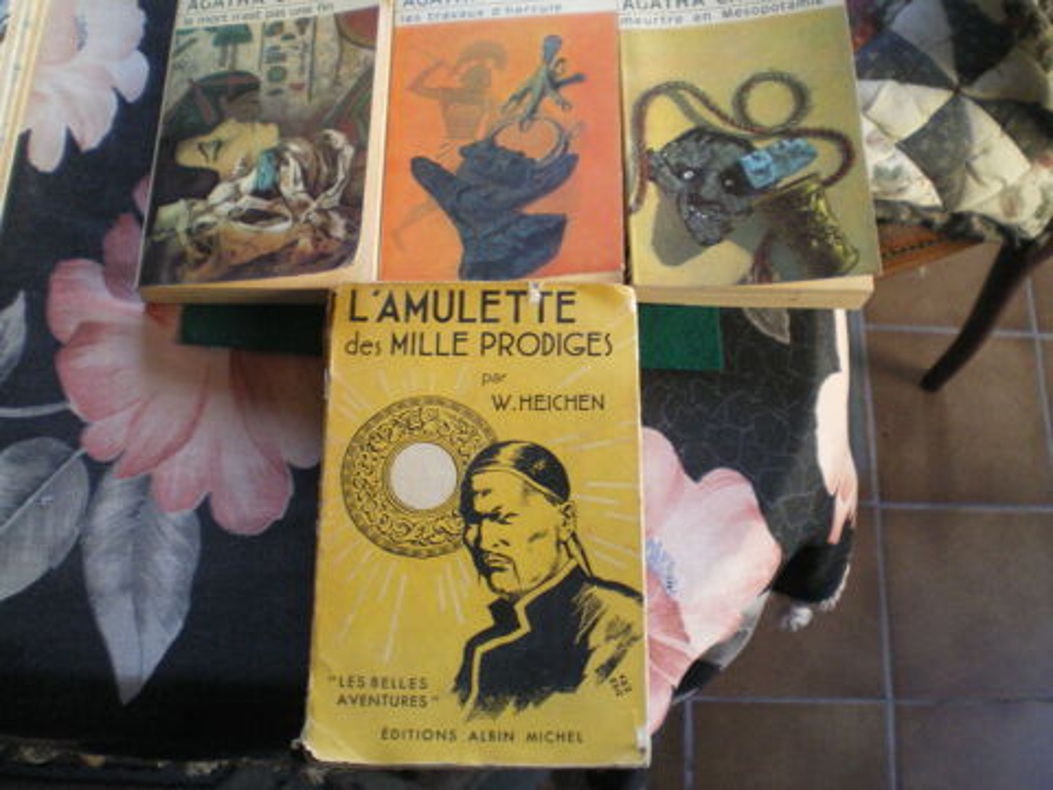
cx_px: 526
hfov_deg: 49.0
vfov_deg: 37.7
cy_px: 395
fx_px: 1156
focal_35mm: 38
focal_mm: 6.3
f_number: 3.1
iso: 400
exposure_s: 1/30
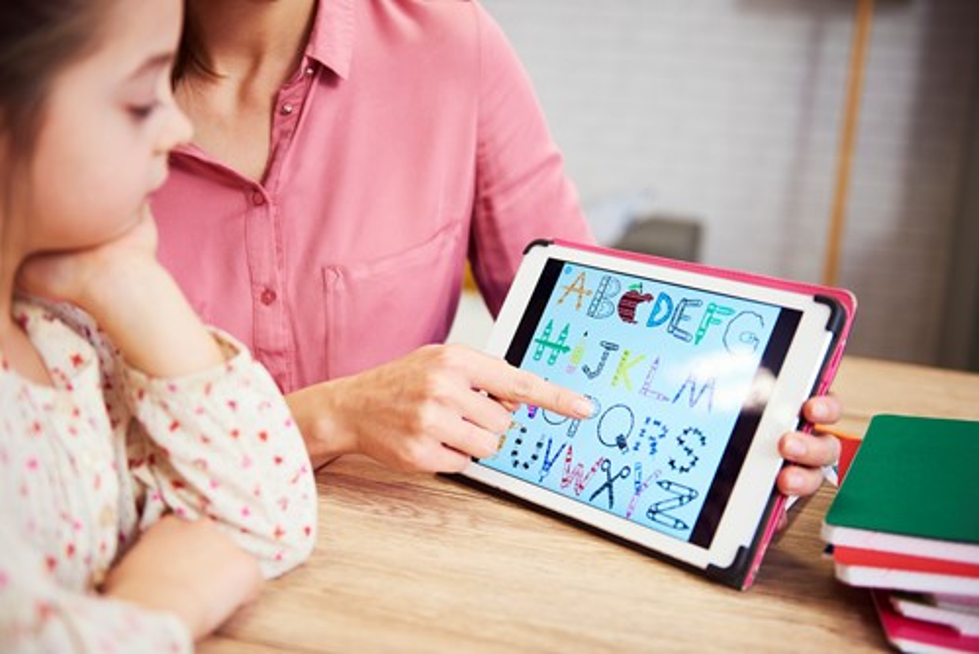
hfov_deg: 43.6
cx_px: 490
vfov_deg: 29.9
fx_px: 1224
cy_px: 327
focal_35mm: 45
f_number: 2.8
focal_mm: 45
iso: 200
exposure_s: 1/125
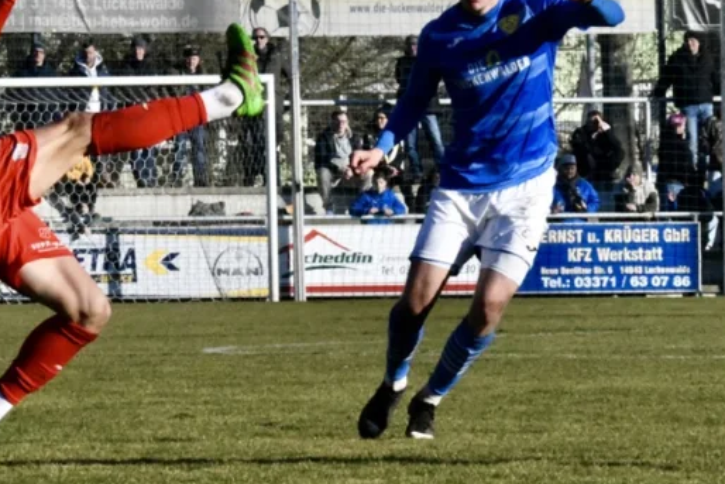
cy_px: 47
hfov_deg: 4.9
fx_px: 8420
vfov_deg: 3.3
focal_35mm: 418
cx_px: 113
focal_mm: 210
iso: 12800
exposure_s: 1/1600
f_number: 40
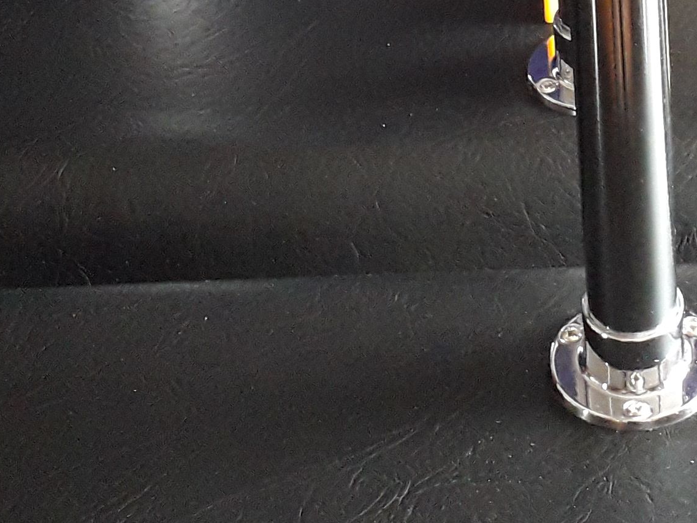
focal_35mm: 98
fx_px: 1973
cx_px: 671
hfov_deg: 19.5
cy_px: -102
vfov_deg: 14.6
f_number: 1.9
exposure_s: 1/20
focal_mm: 3.6
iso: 400
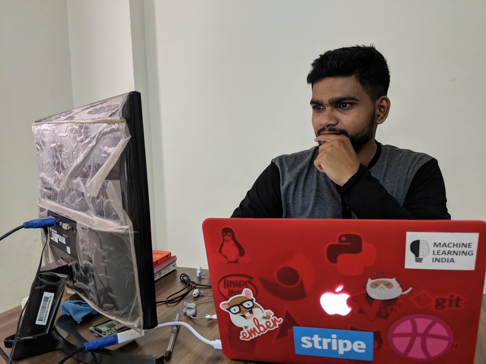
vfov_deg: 51.4
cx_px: 243
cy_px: 182
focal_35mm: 27
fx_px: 379
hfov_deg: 65.3
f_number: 1.8
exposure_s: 1/50
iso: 284
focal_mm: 4.44
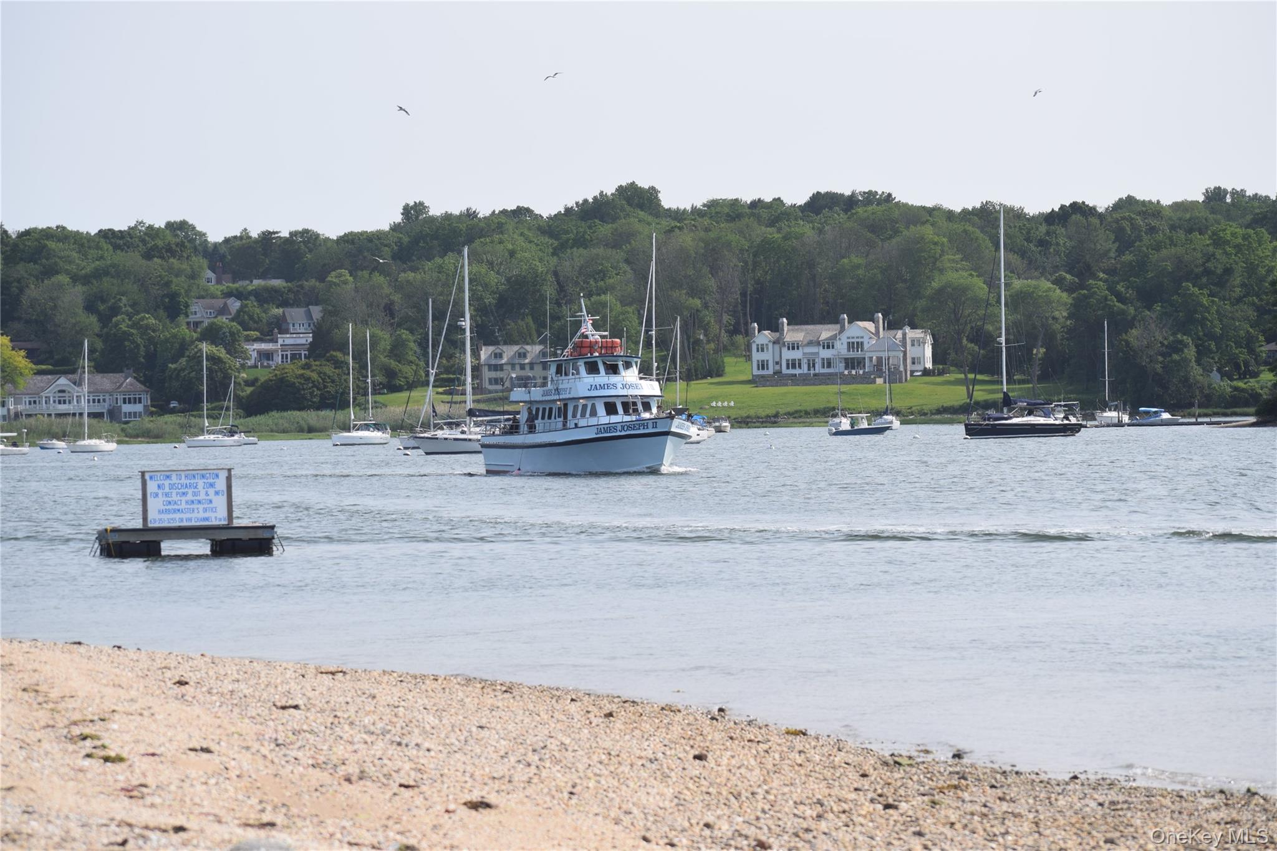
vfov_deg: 9.3
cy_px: 426
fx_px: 5214
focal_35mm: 147
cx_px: 638
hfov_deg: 14.0
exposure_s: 1/800
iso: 200
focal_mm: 98
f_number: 7.1
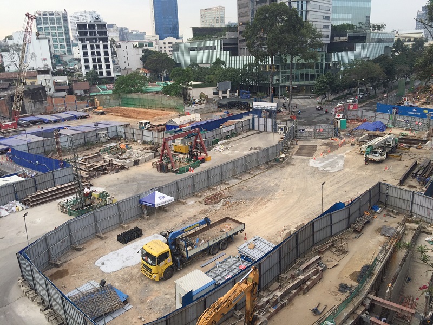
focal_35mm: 29
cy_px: 162
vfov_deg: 48.2
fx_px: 363
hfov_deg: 61.7
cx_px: 216
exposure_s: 1/260
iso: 32
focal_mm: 4.15
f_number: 2.2
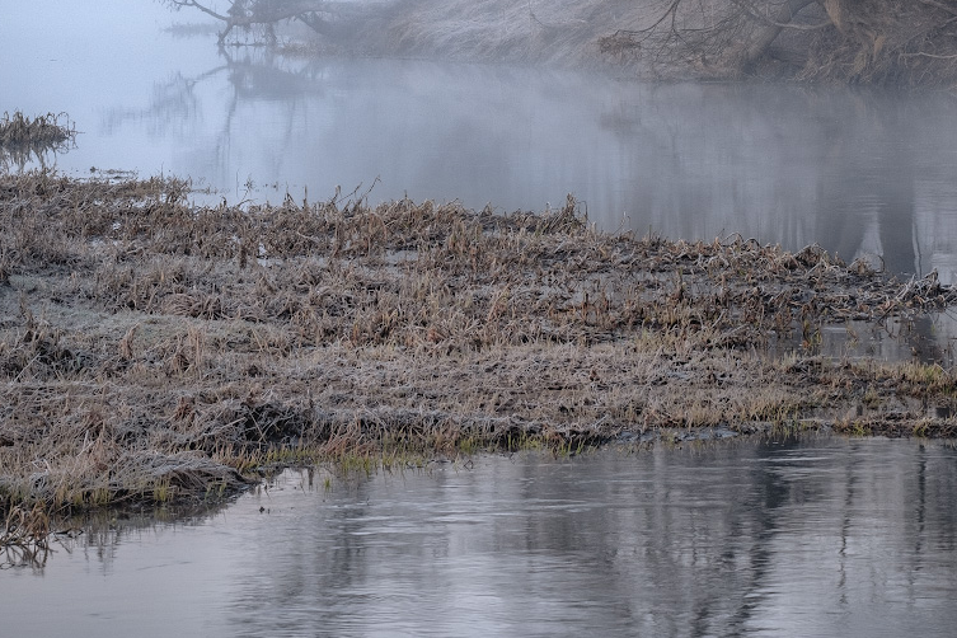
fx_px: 5981
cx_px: 606
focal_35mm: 225
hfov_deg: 9.1
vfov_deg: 6.1
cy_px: 68
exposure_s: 1/7
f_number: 11
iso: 400
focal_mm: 80.4
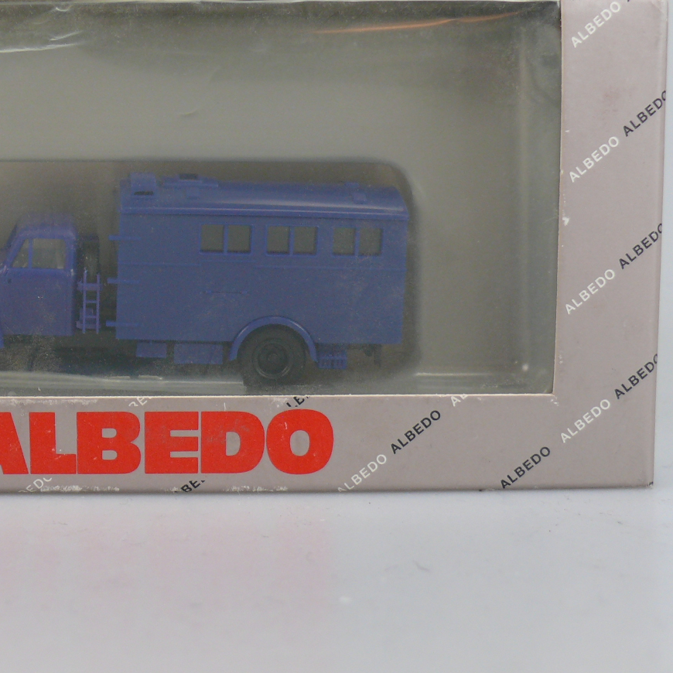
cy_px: 219
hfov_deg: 18.9
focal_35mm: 91
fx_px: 2002
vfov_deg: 19.0
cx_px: 146
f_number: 3.2
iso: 100
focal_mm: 9.8
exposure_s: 1/100
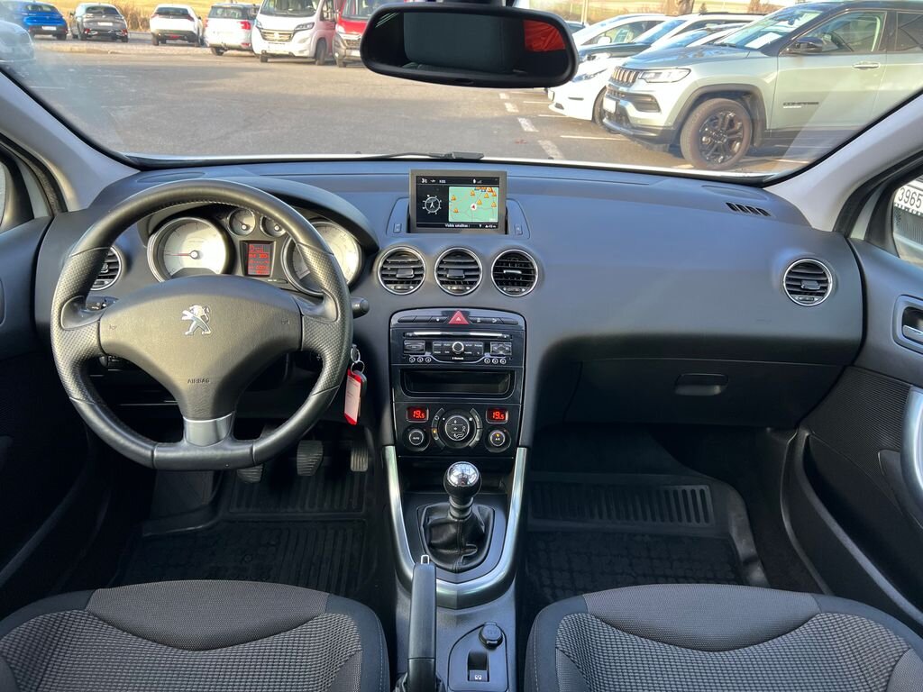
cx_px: 462
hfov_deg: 67.3
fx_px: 693
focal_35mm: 26
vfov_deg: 53.1
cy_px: 346
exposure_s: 1/121
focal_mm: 5.7
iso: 80
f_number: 1.5
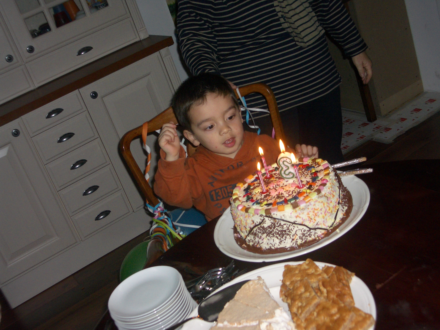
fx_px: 623
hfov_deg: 38.9
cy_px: 165
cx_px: 220
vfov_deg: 29.7
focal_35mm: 49
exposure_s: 1/60
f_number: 3.1
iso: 100
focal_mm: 8.2
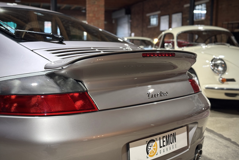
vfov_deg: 27.0
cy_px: 76
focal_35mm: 50
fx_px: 332
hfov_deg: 39.6
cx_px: 120
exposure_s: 1/33
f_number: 1.78
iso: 250
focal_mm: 6.76
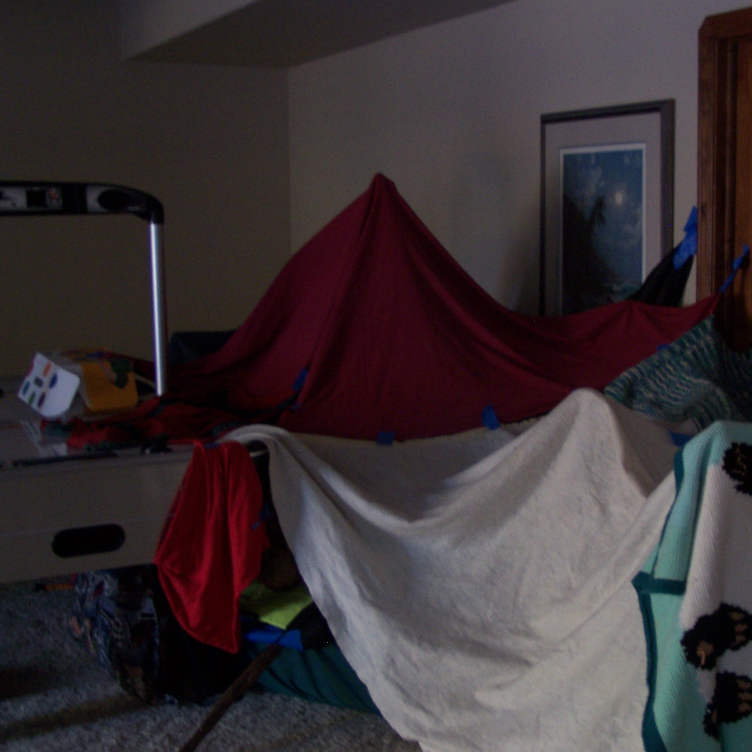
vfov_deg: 33.4
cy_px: 374
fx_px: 1253
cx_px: 477
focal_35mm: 51
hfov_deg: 33.2
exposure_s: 1/8
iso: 140
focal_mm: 7.1
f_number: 2.9
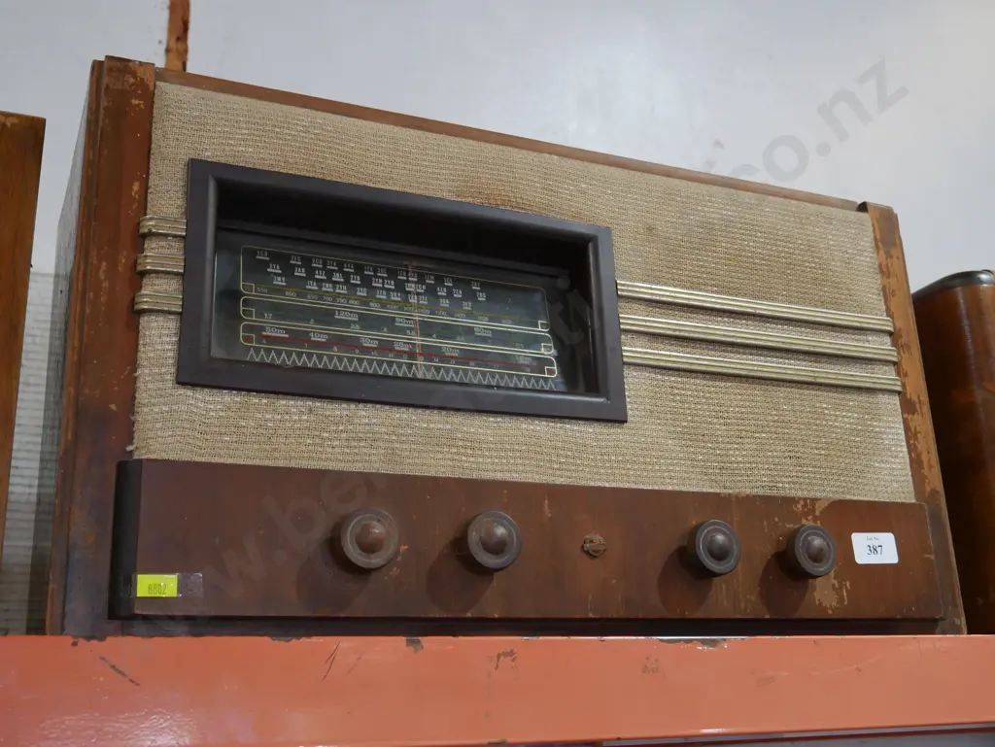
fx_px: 1150
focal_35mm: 40
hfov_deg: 46.8
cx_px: 498
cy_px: 374
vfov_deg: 36.0
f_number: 4.5
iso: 640
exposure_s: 1/60
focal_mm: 20
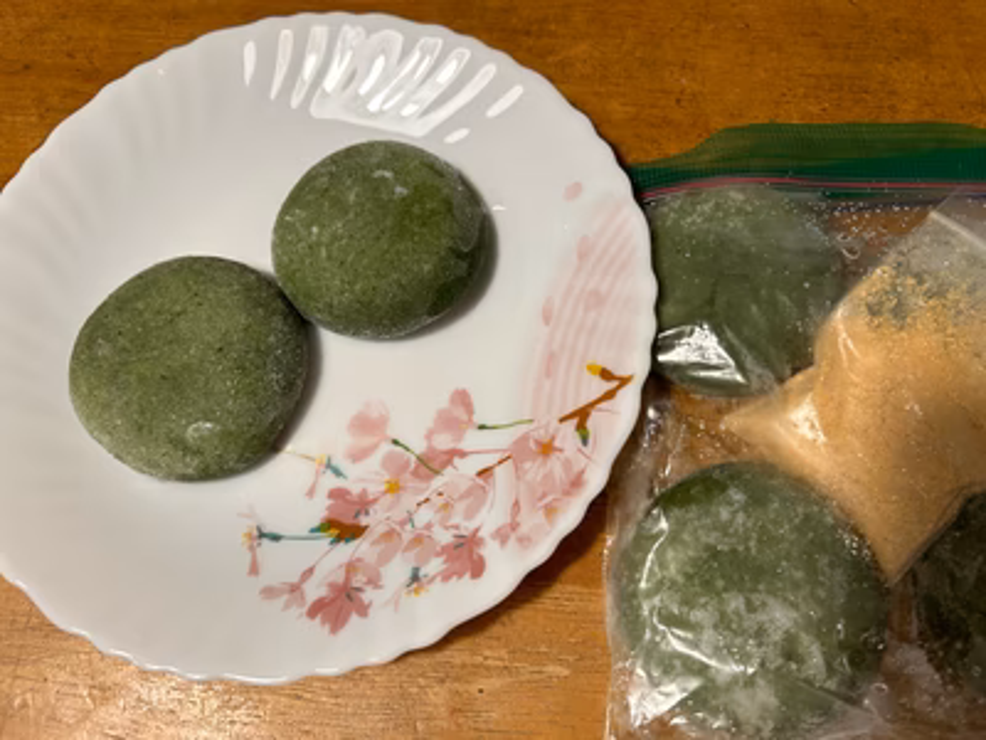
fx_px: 741
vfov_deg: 53.1
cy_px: 370
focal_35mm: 26
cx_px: 493
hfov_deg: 67.3
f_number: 1.5
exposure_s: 1/60
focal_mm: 5.7
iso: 80
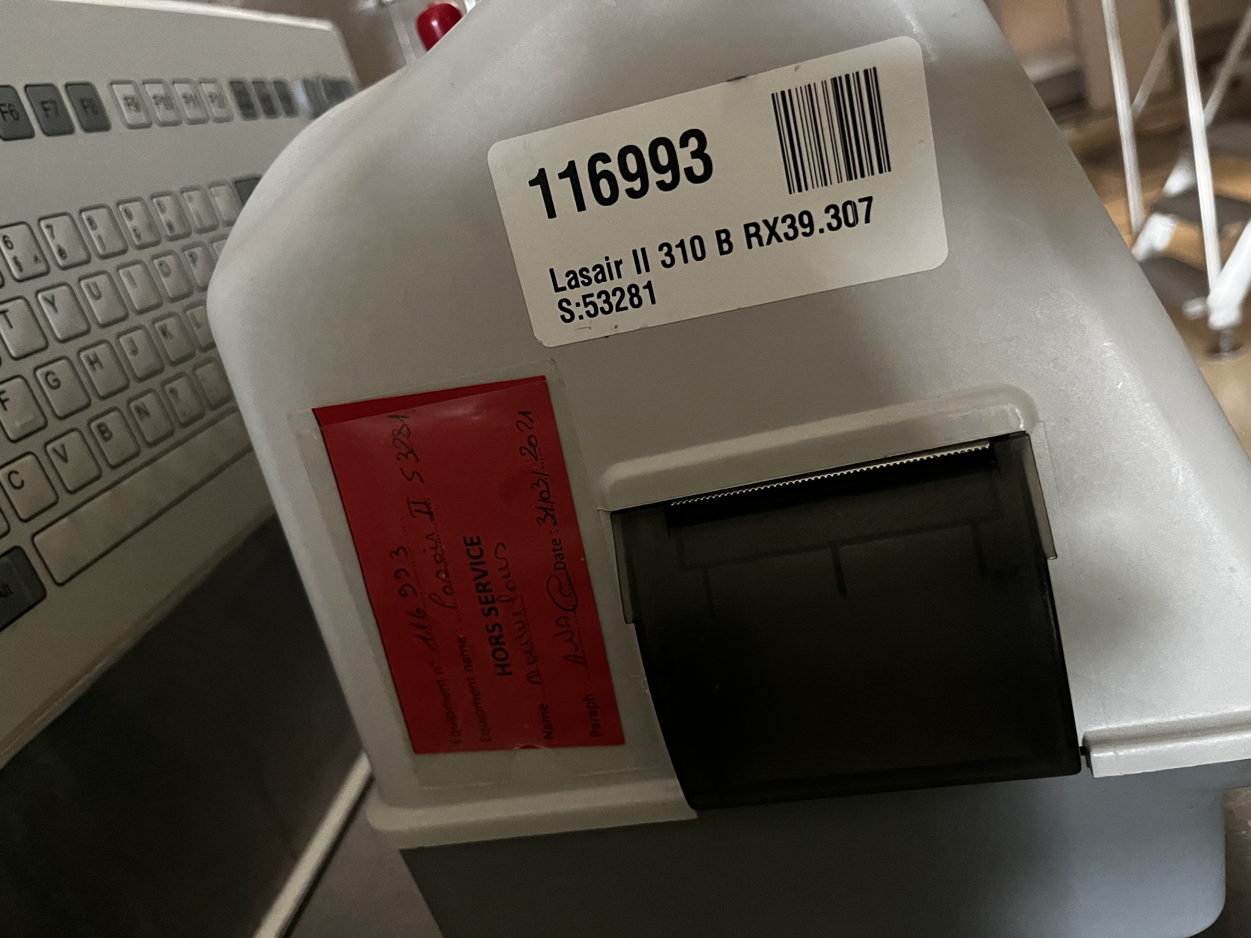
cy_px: 469
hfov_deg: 67.3
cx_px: 626
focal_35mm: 26
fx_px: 940
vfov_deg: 53.1
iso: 640
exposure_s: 1/25
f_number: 1.6
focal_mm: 5.1
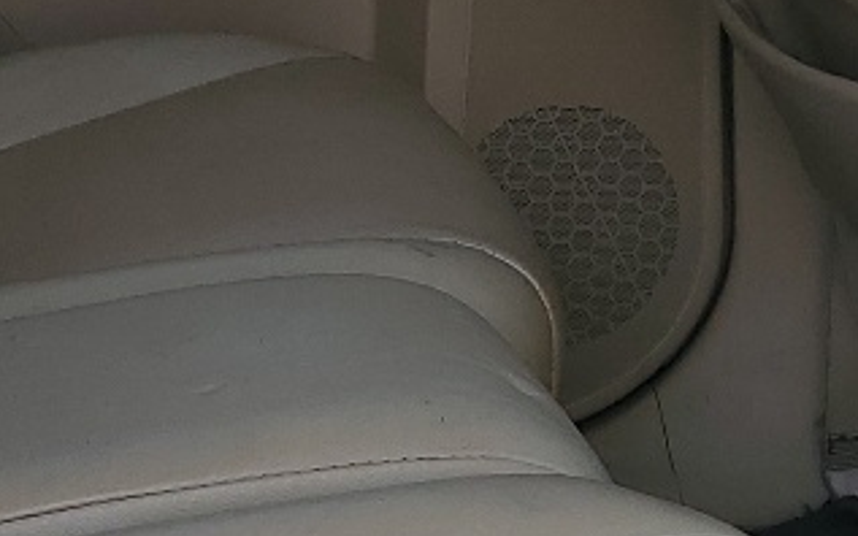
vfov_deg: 9.4
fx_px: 3250
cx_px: 474
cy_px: 352
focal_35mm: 139
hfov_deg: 15.0
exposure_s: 1/833
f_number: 1.5
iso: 50
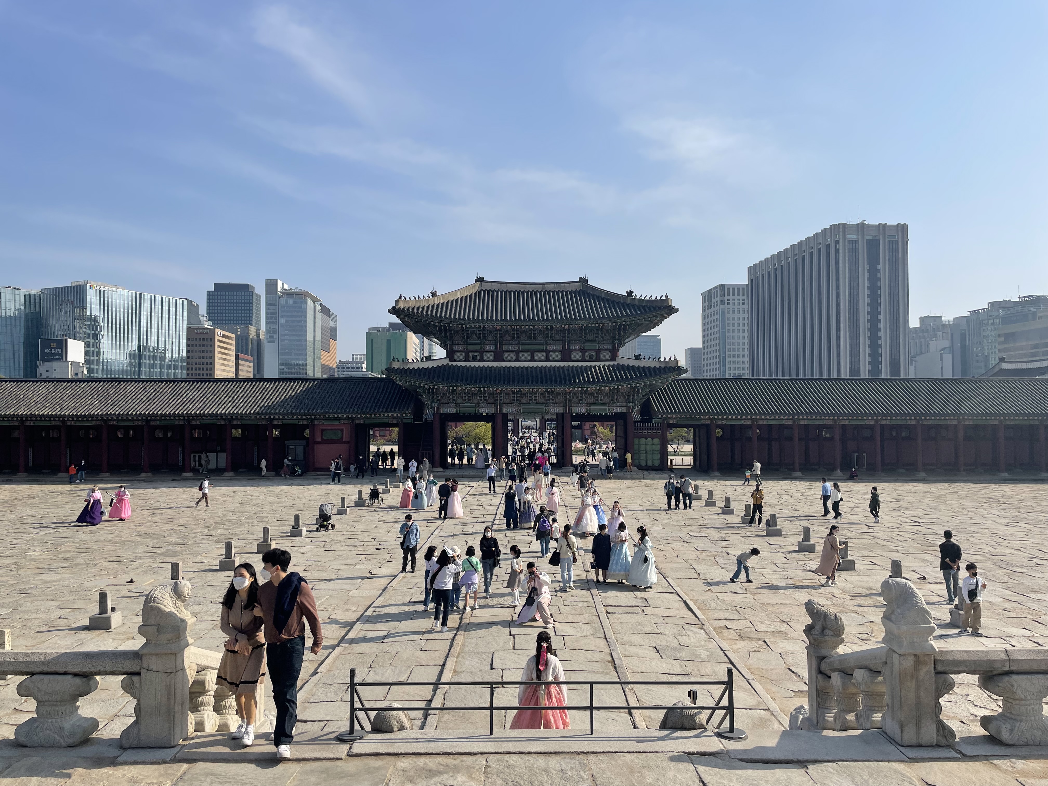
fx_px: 787
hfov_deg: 67.3
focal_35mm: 26
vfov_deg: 53.1
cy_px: 393
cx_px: 524
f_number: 1.6
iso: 32
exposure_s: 1/4831
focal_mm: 4.2
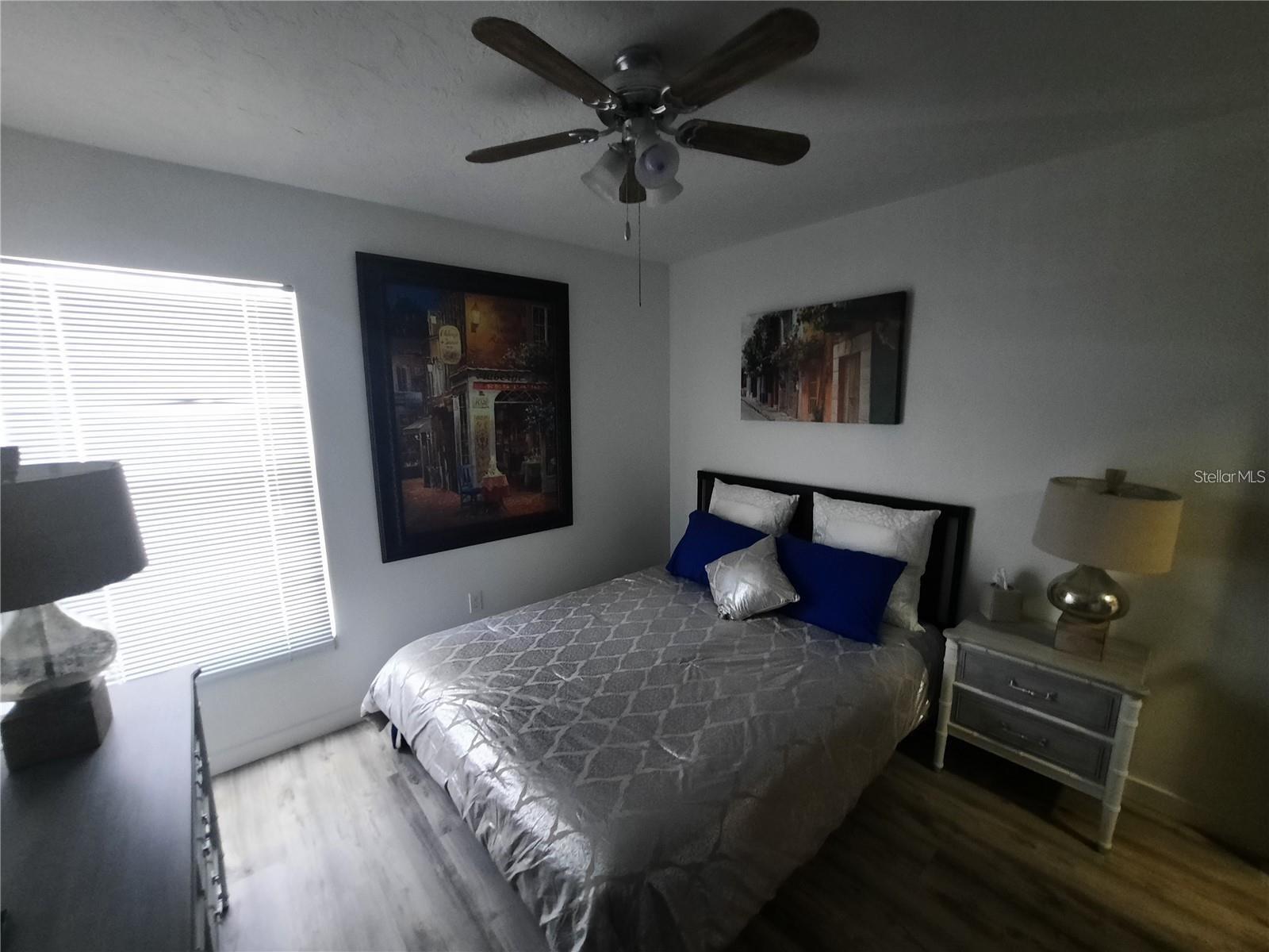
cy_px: 476
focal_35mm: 13
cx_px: 634
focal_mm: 1.74
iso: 250
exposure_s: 1/24
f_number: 2.2
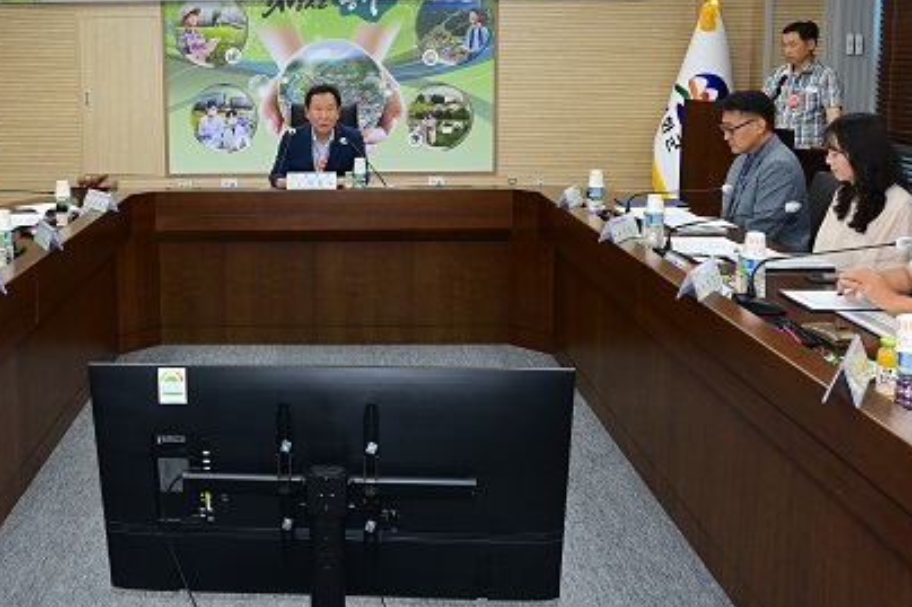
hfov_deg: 49.7
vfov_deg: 34.4
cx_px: 291
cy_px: 165
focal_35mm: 38
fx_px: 962
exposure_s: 1/200
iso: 2500
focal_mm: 24
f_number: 6.3
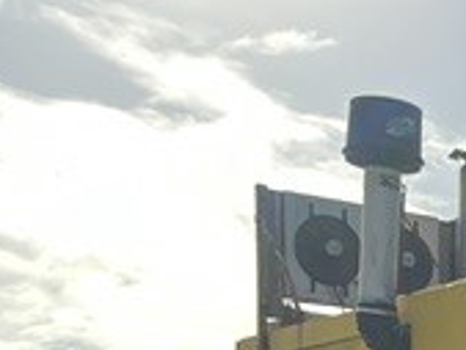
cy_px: 637
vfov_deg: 12.3
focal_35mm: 110
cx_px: 871
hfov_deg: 15.2
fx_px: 1482
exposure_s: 1/1311
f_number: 1.8
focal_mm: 3
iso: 25
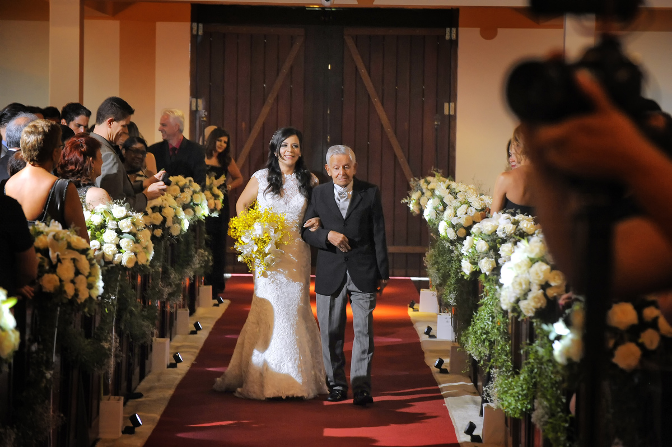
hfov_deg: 16.4
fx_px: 2331
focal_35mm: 125
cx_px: 336
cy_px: 224
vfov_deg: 10.9
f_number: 5.6
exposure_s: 1/80
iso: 3200
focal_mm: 125
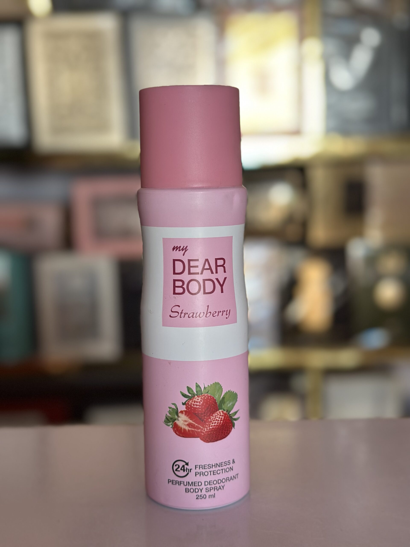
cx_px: 205
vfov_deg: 39.7
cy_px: 274
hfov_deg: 30.3
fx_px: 758
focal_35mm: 48
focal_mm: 6.86
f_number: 1.78
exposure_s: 1/113
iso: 125
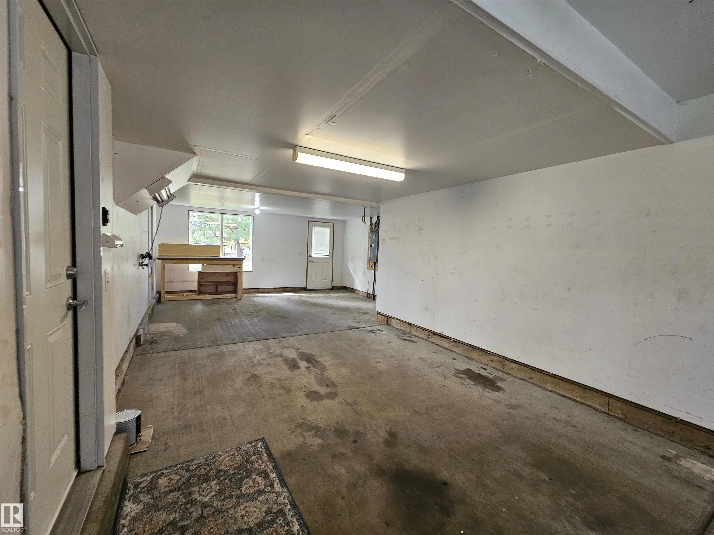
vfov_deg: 89.9
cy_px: 268
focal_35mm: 13
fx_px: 268
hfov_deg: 106.2
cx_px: 357
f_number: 2.2
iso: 320
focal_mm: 2.2
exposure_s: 1/60
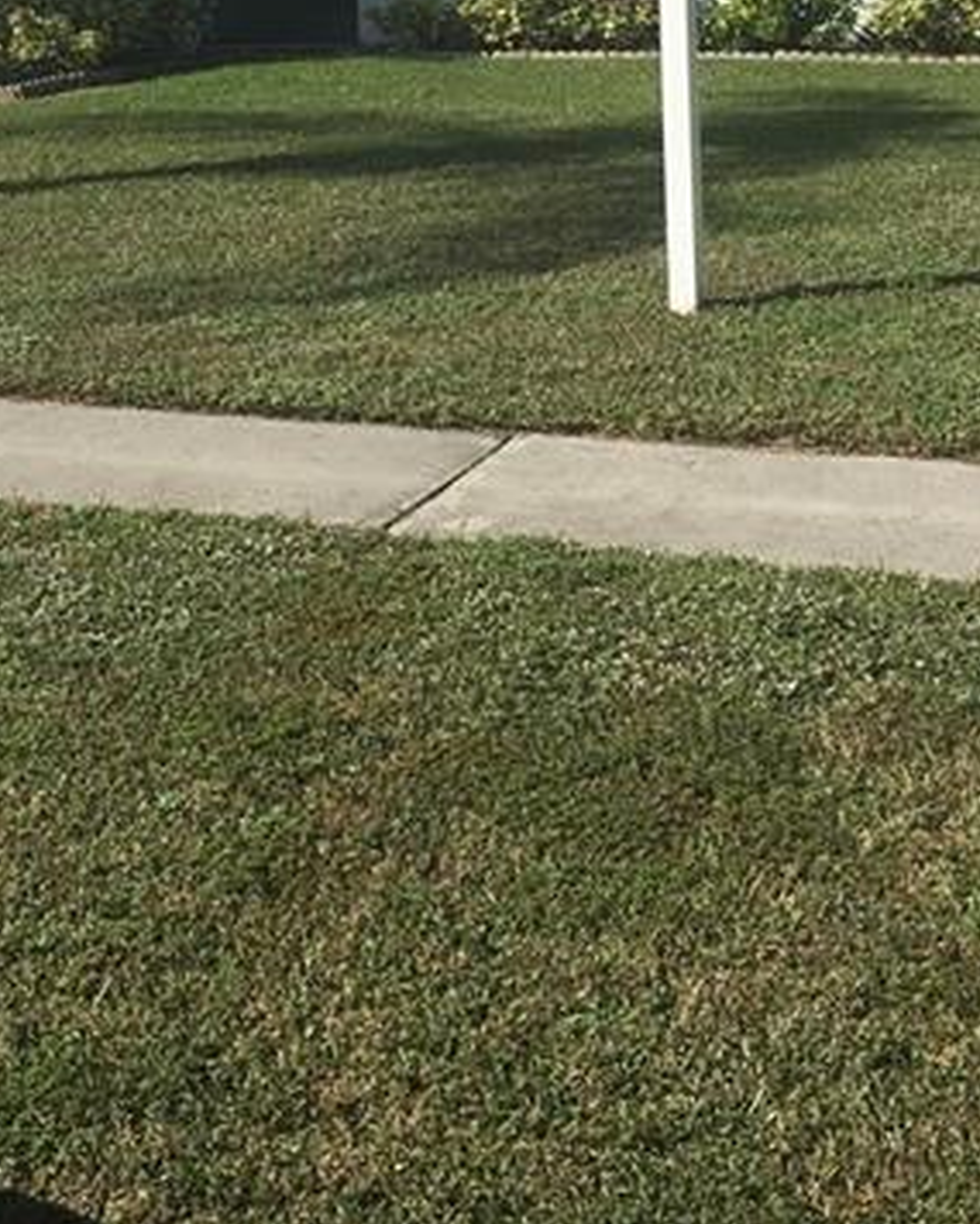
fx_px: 2211
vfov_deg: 29.4
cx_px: 416
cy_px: 76
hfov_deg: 25.0
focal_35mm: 61
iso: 25
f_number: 2.2
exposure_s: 1/2849
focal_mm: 4.15
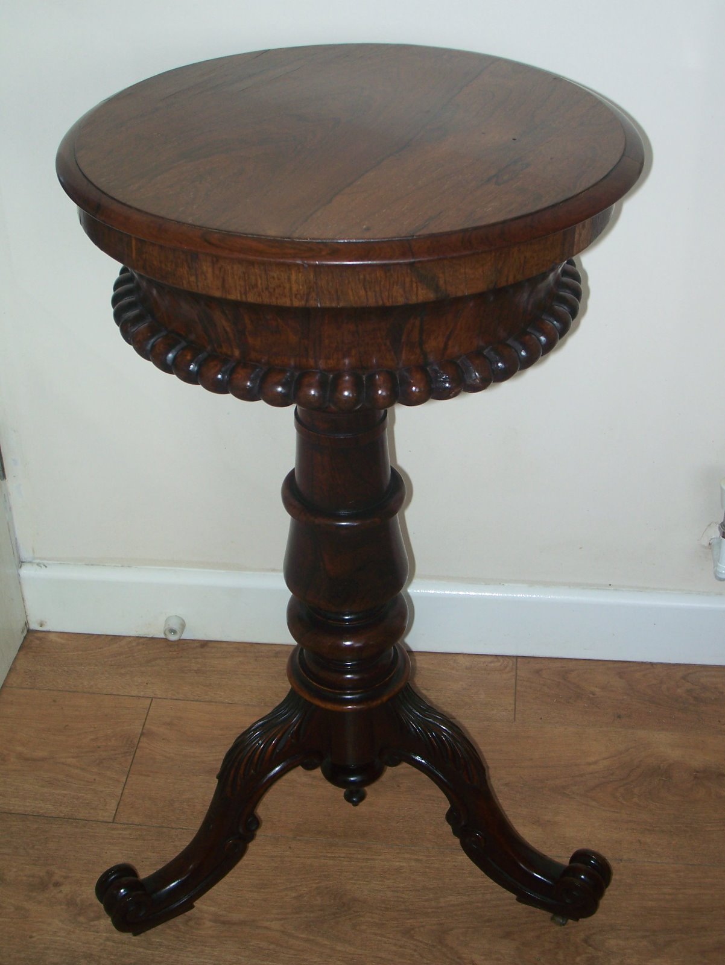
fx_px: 1478
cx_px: 362
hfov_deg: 27.6
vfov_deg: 36.2
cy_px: 482
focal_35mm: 53
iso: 80
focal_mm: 8.7
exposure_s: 1/80
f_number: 3.2
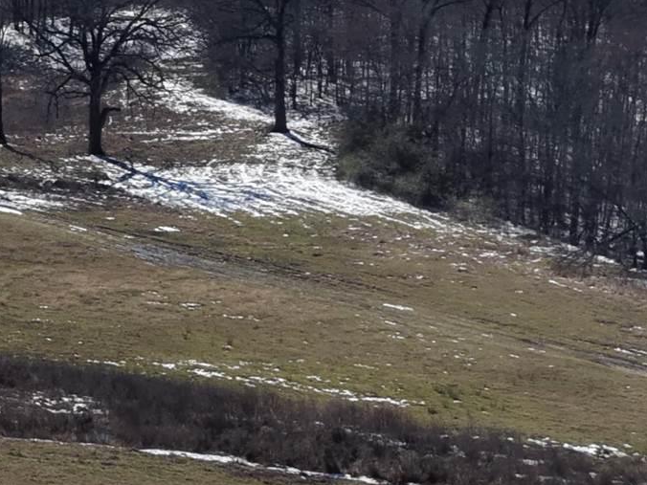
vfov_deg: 13.5
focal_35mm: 109
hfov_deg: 15.0
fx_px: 2037
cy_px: 105
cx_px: -603
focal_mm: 8.67
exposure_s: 1/8000
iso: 270
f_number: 1.8
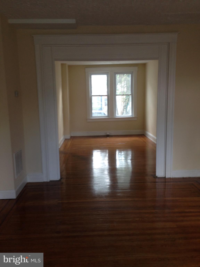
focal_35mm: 33
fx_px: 254
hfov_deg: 42.9
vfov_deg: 55.4
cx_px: 100
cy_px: 134
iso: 64
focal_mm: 4.12
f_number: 2.4
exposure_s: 1/20
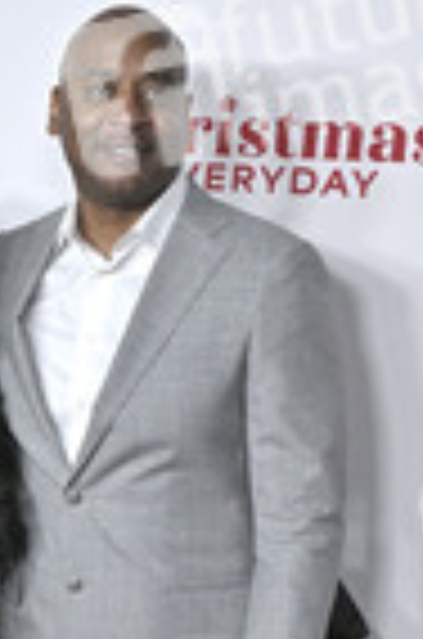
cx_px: -117
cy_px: 747
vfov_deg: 17.8
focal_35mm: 110
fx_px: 1948
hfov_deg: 12.1
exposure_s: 1/320
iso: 2500
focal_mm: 39
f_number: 5.6
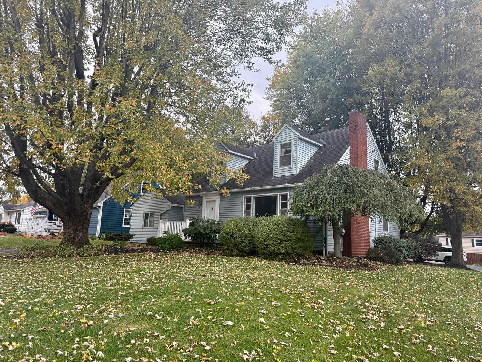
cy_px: 181
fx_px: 334
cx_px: 241
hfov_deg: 71.6
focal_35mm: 24
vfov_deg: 56.8
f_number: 1.78
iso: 100
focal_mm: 6.76
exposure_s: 1/348
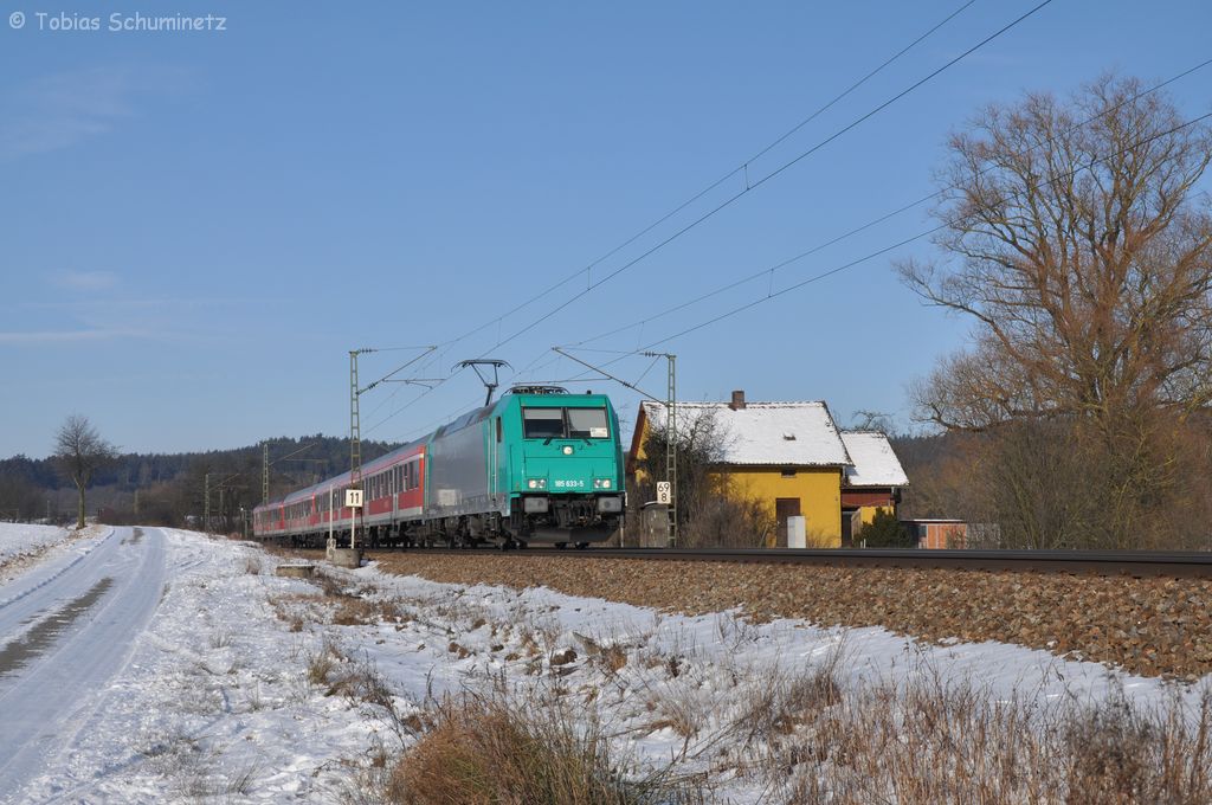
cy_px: 402
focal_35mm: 57
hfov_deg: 35.1
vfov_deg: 23.7
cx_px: 606
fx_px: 1917
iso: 200
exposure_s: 1/500
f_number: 10
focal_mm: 38
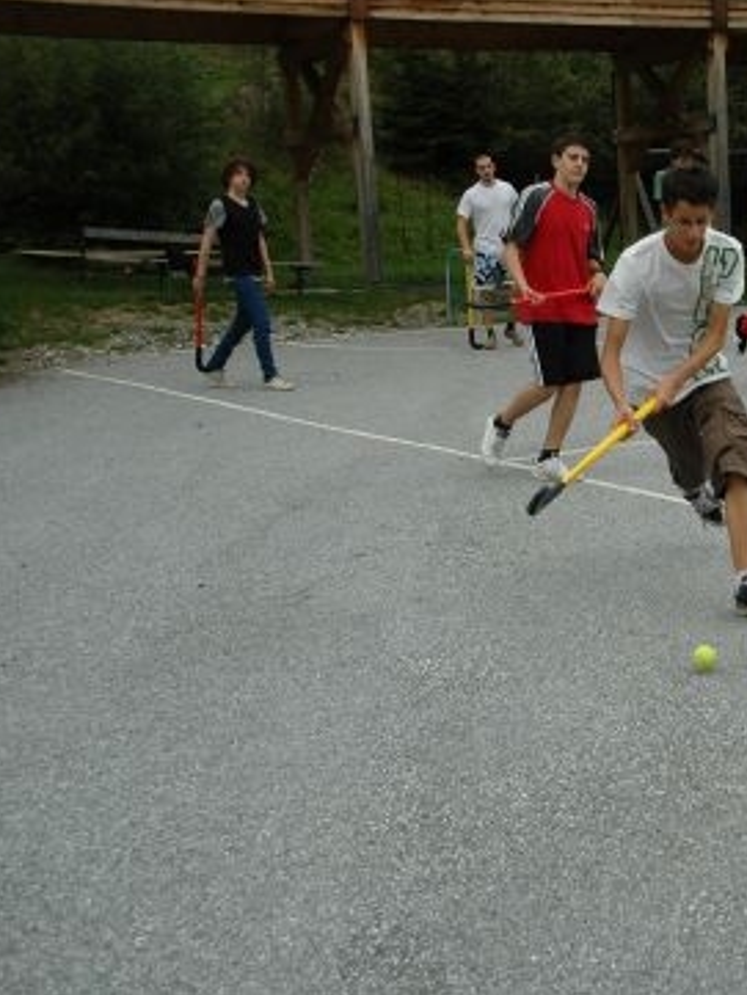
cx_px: 714
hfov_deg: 24.7
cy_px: 498
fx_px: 1639
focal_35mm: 57
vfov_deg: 33.8
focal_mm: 26
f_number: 4
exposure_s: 1/400
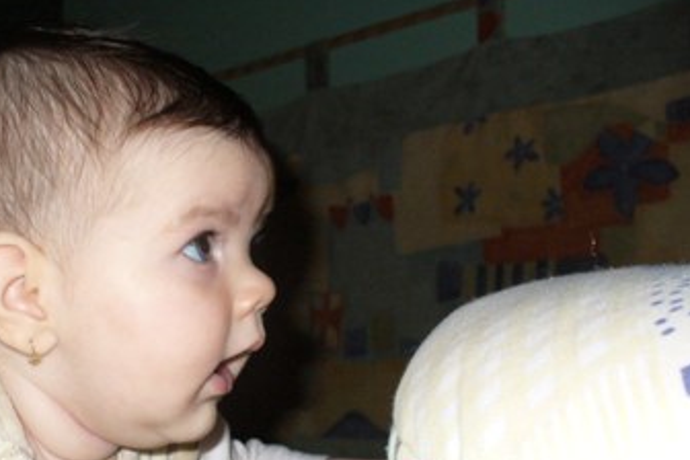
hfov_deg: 35.7
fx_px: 1054
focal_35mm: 55
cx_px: 205
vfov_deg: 24.3
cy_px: 351
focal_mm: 6.1
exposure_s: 1/60
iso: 200
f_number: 2.8
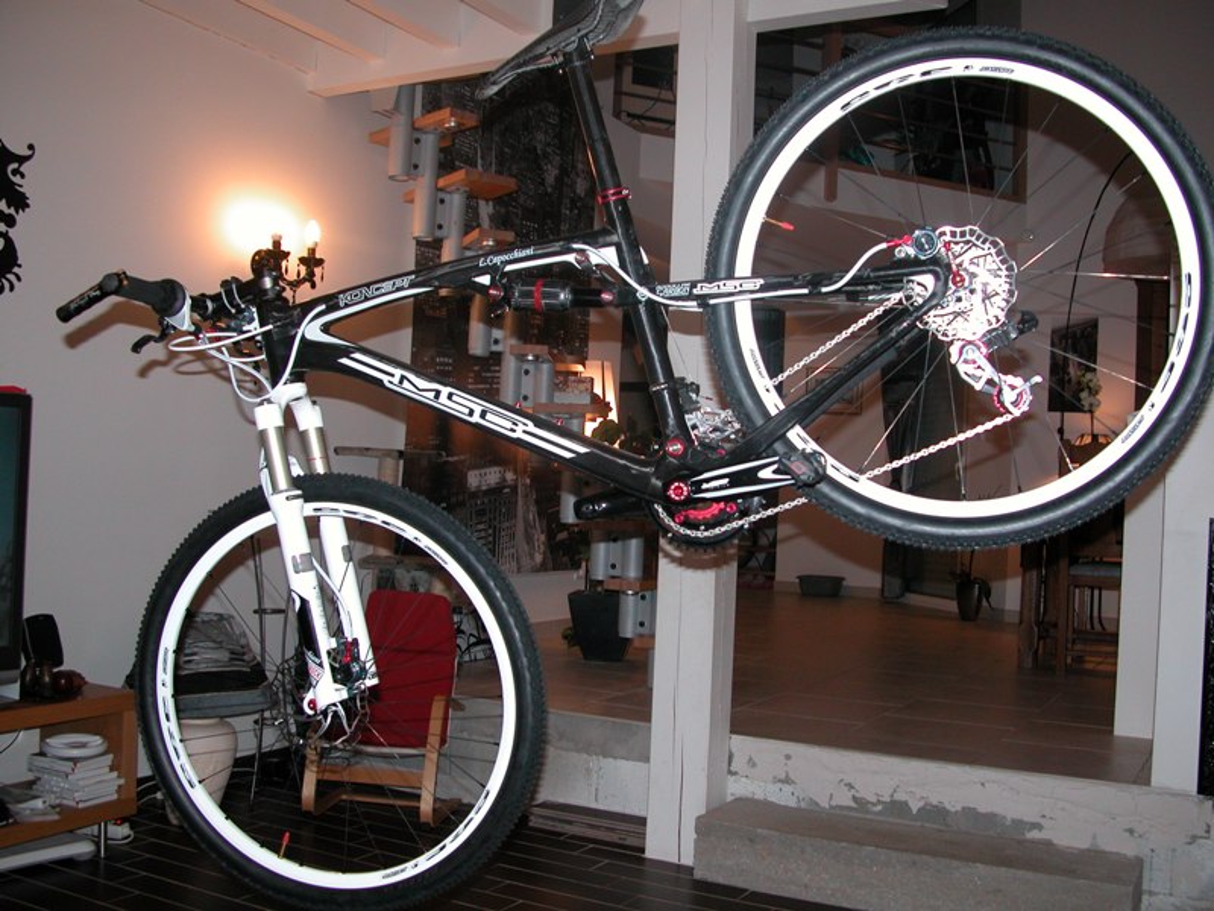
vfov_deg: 40.7
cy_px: 456
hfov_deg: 52.6
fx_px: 1227
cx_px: 607
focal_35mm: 35
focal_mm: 8.9
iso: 200
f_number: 2.8
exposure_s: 1/60
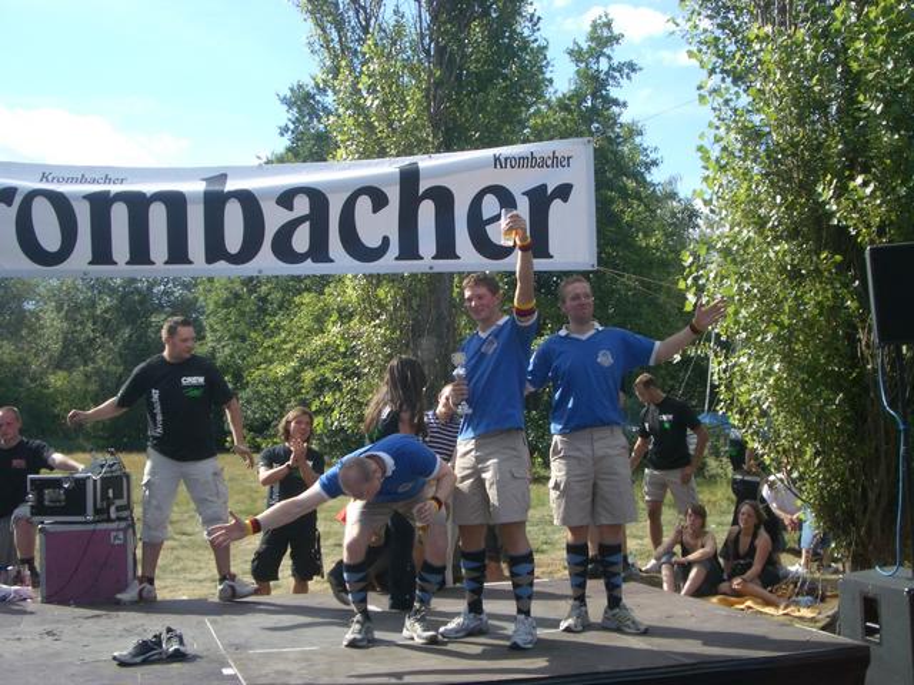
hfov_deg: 45.8
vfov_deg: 35.1
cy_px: 342
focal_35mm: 41
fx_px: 1083
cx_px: 457
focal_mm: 6.8
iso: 50
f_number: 4.6
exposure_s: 1/250
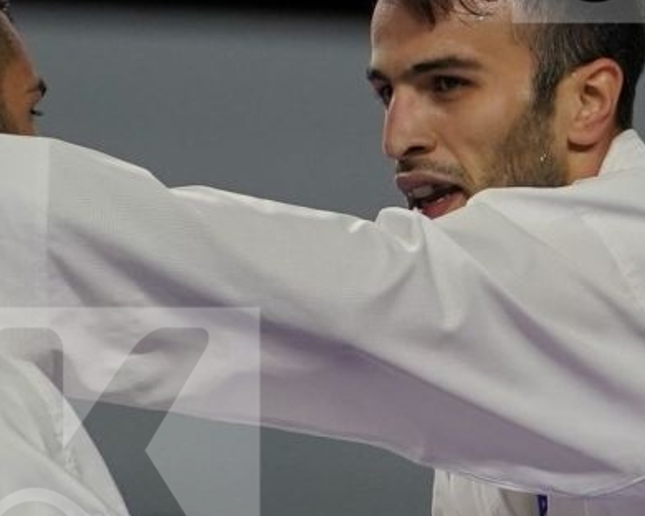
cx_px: 666
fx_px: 21590
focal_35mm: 1131
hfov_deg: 1.7
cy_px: 458
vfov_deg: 1.4
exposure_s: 1/1000
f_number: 2.8
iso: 1000
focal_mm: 174
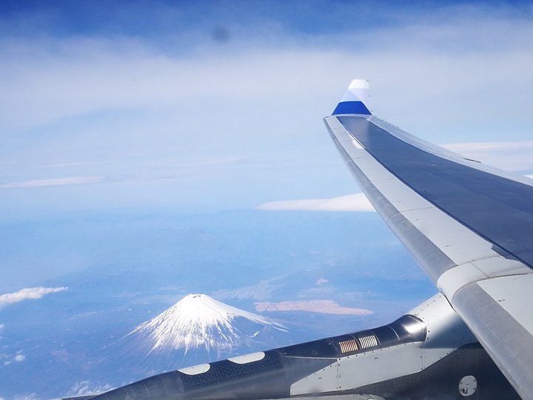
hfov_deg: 36.8
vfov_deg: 28.0
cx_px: 266
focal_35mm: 52
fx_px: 801
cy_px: 200
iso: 50
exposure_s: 1/1152
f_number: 2.2
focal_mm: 4.5
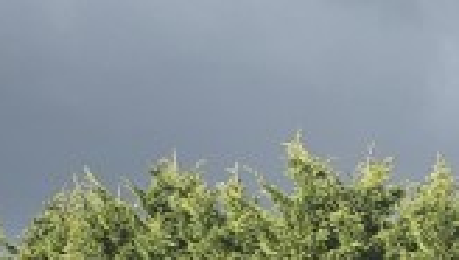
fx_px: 1902
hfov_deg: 12.5
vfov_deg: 6.4
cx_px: 848
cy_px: 1023
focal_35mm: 156
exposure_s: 1/447
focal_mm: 5.4
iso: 25
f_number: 1.8
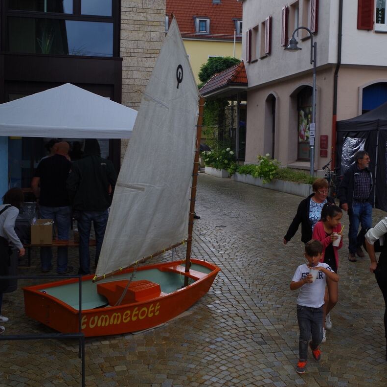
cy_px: 194
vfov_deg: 31.6
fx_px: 683
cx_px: 235
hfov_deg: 31.5
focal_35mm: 54
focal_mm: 28.13
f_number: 6.3
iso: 200
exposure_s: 1/60
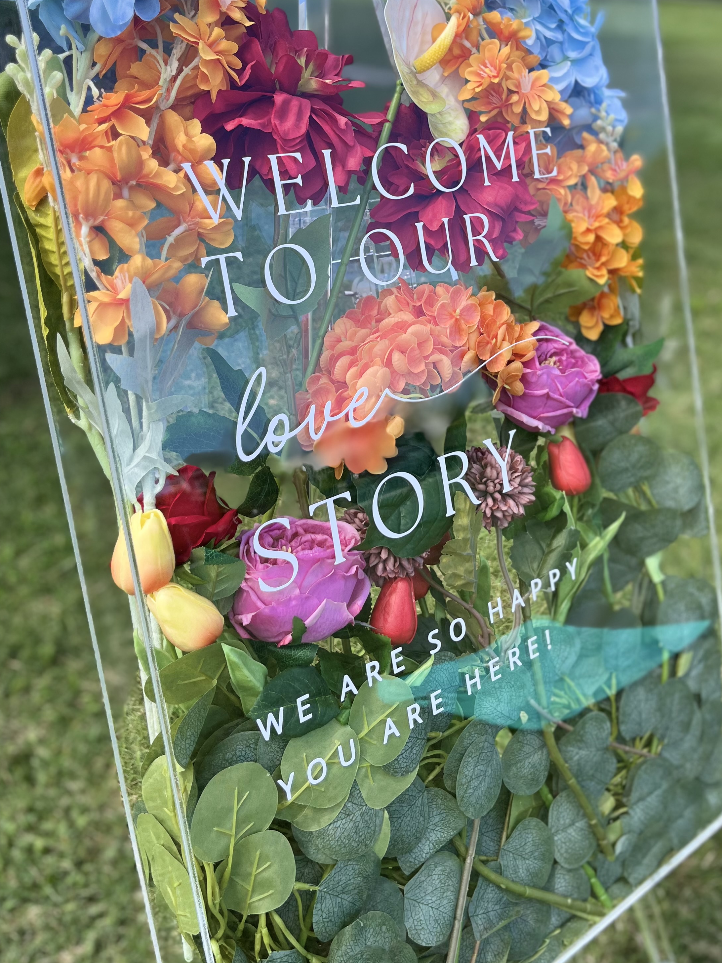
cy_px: 345
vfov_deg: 50.7
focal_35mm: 36
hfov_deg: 39.5
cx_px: 437
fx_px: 1001
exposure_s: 1/1186
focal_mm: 5.1
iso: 50
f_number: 1.6
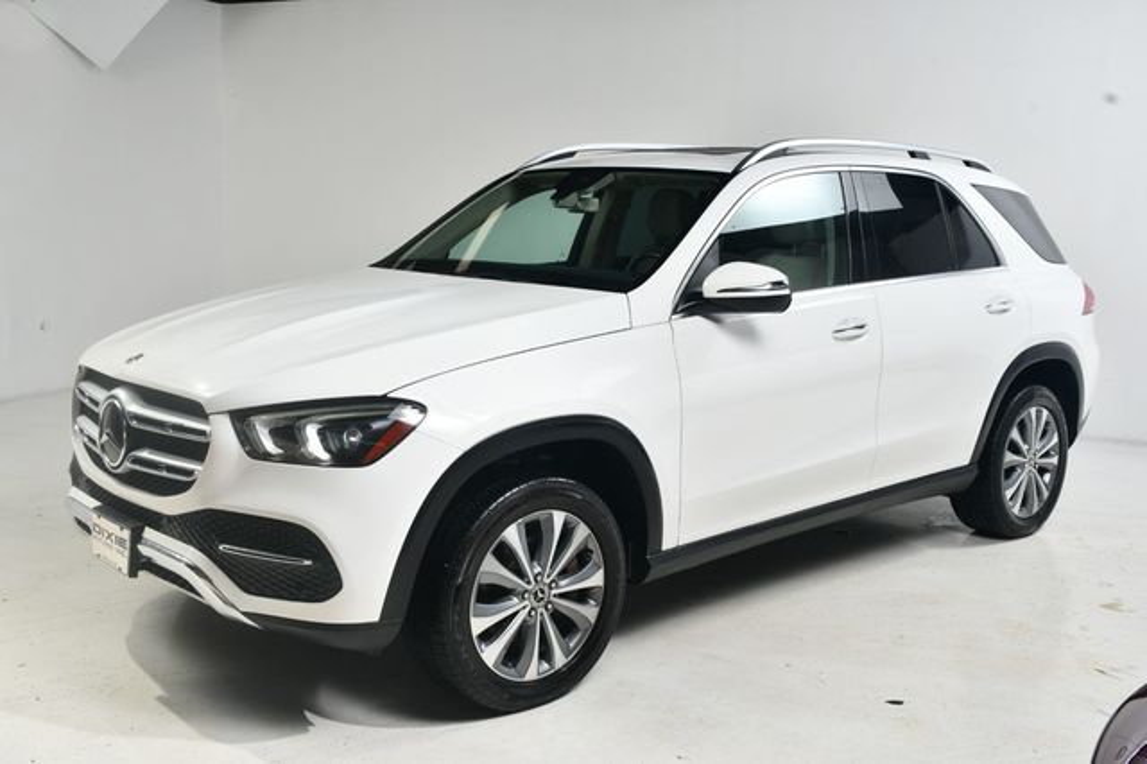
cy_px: 382
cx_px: 574
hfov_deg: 53.2
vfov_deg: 36.8
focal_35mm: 36
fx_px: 1146
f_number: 13
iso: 100
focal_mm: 24
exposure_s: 1/160
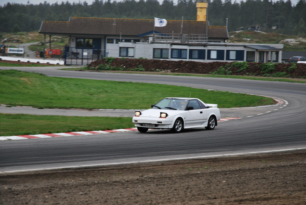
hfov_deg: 16.1
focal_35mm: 128
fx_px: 1085
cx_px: 153
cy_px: 102
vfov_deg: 10.8
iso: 200
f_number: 5.6
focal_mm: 85
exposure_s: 1/200
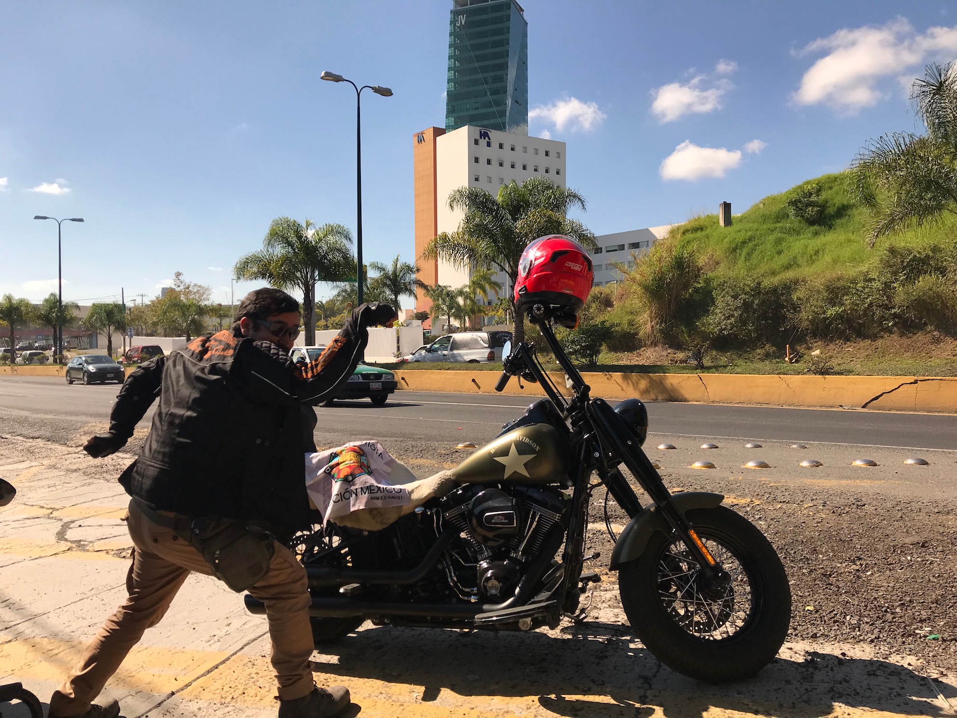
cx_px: 478
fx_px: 774
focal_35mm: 28
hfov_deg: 63.4
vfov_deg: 49.7
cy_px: 359
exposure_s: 1/2740
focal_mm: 3.99
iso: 20
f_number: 1.8
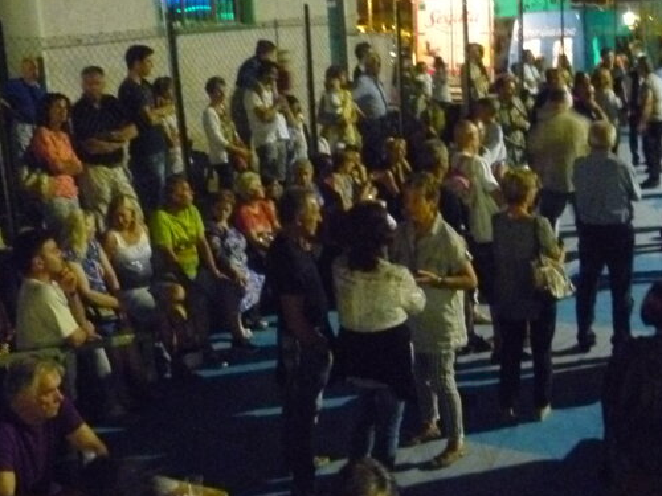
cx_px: 331
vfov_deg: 30.2
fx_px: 918
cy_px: 210
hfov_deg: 39.7
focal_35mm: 48
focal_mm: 5.4
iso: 1600
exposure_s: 1/6
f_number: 2.9
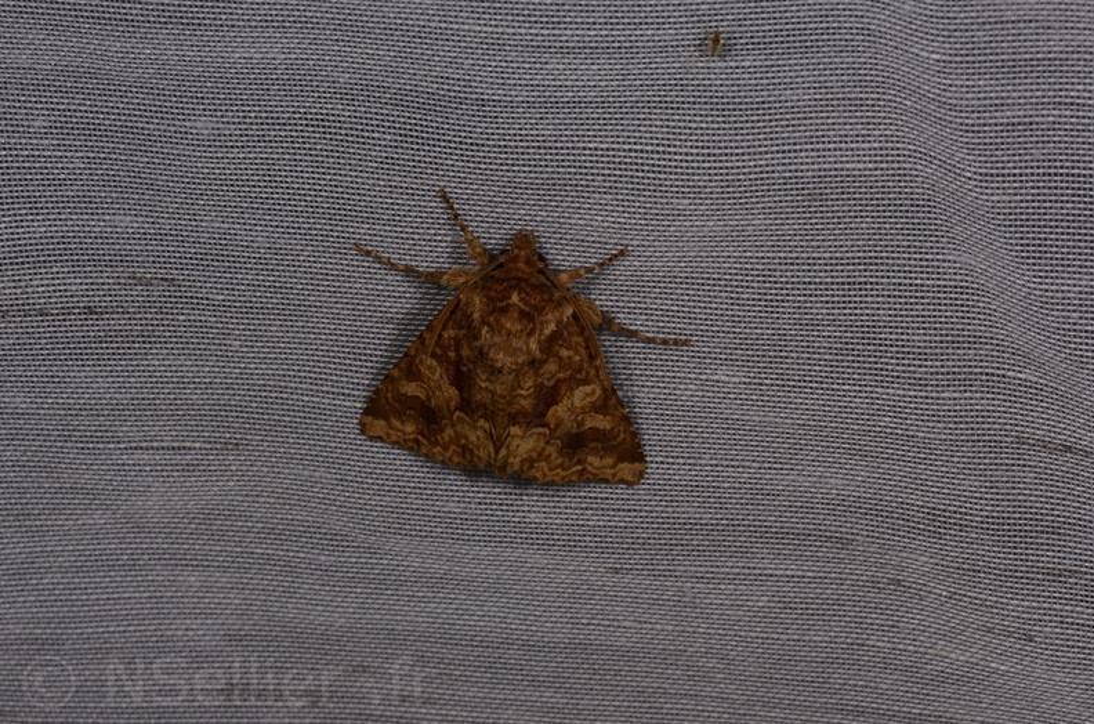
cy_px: 362
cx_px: 547
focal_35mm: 128
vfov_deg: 10.7
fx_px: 3865
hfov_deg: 16.1
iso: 100
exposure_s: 1/60
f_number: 32
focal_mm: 85
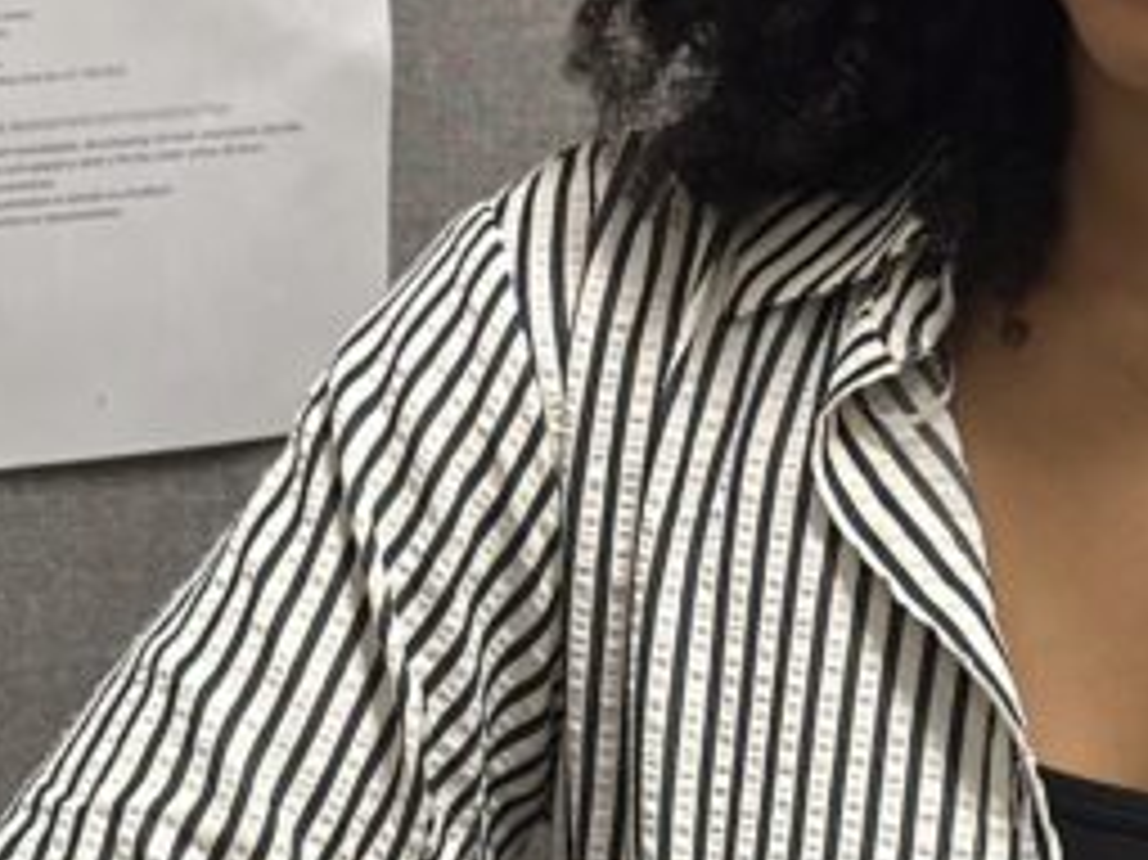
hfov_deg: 10.2
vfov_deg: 7.7
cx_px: 401
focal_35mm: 193
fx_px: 6398
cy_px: 275
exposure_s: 1/60
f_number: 1.78
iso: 200
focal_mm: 6.86
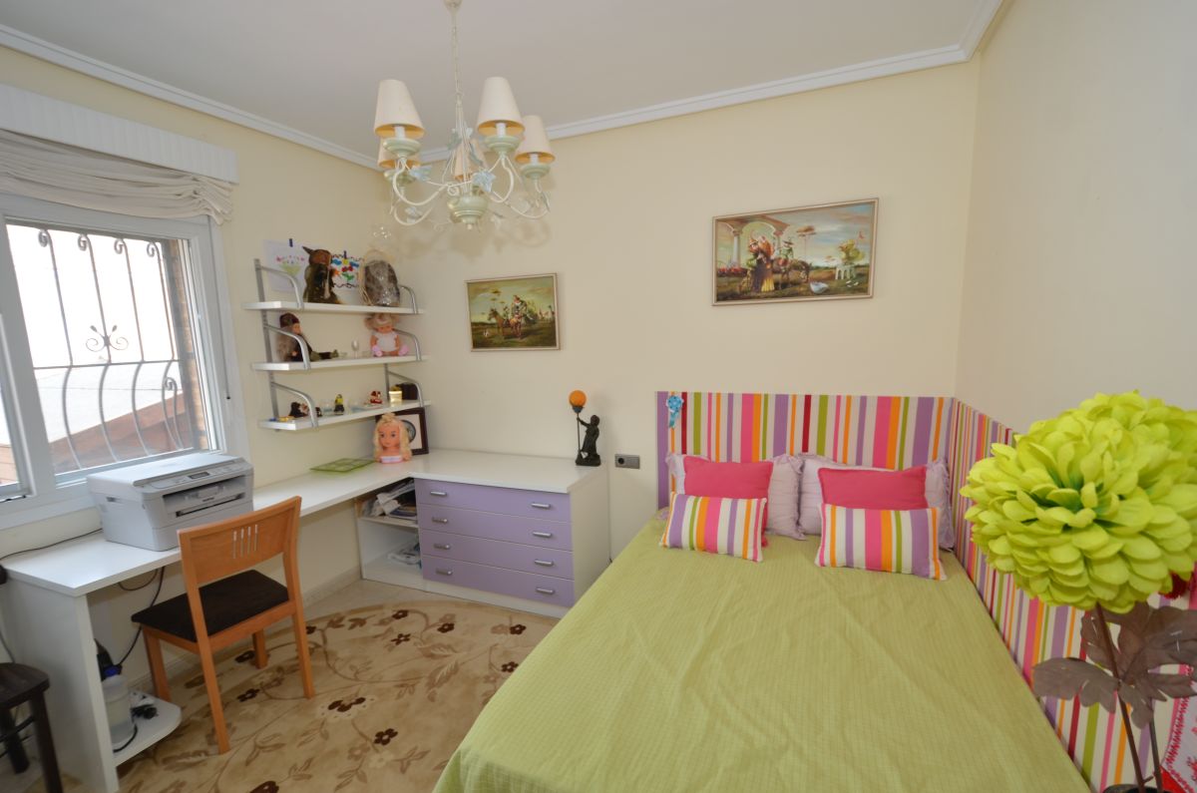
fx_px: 498
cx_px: 598
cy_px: 396
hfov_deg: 100.5
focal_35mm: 15
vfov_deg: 77.1
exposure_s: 1/60
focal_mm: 10
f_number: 4
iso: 200
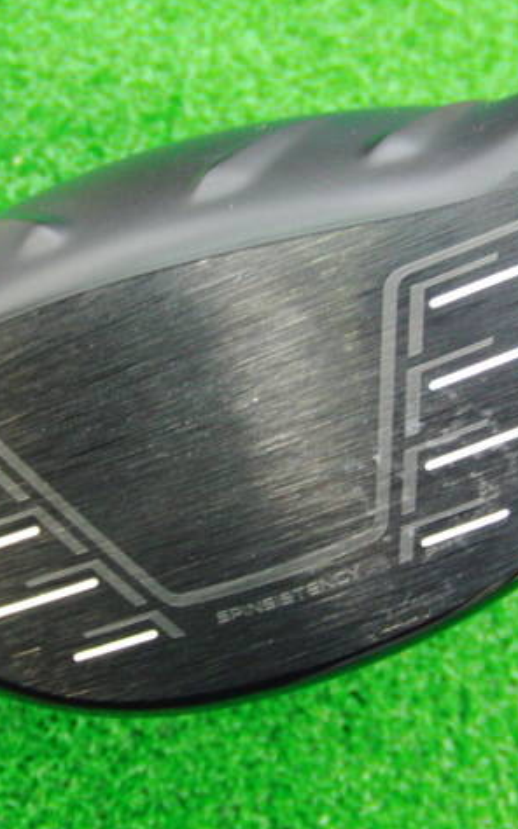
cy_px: 414
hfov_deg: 24.4
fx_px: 1198
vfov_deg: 38.2
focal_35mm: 53
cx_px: 233
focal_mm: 6.42
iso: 400
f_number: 3.6
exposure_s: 1/10
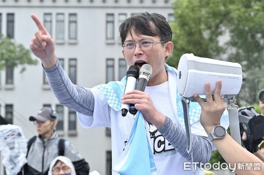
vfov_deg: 15.0
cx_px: 132
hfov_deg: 22.4
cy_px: 88
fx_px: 666
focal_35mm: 91
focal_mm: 91
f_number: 6.3
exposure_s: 1/320
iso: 640
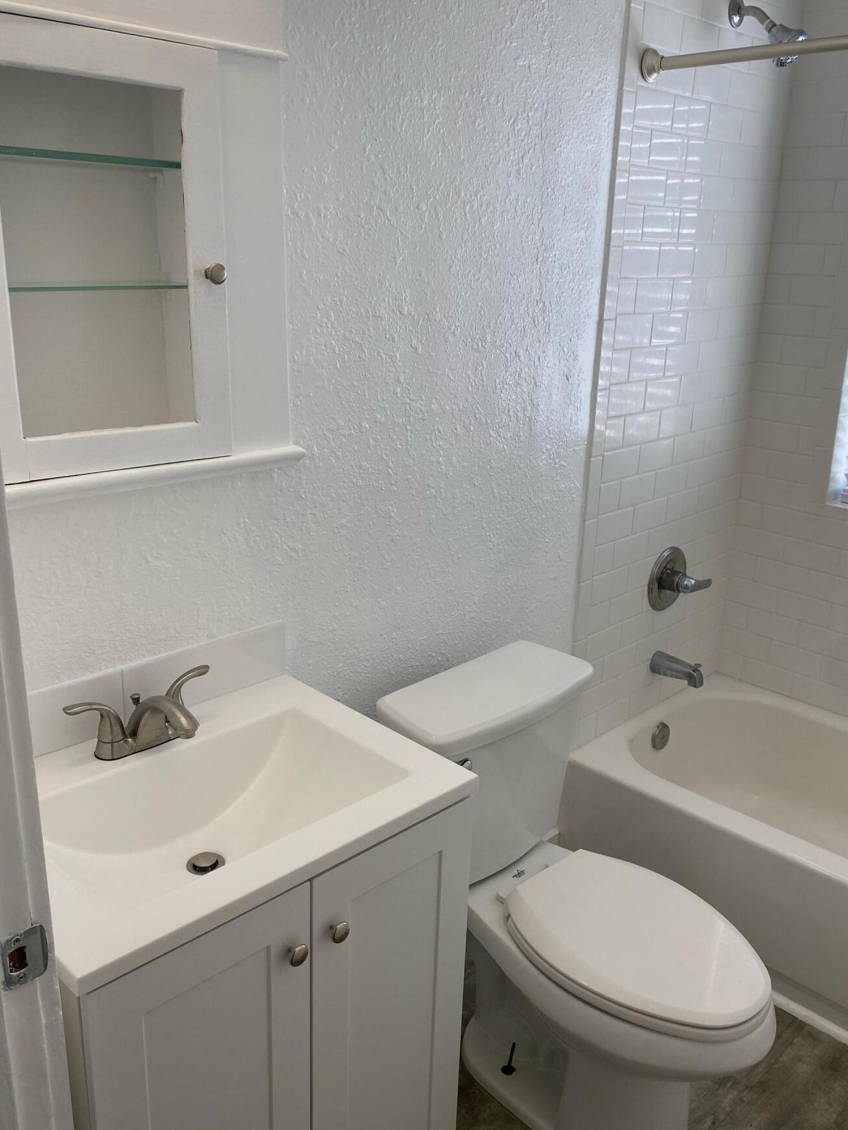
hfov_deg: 46.8
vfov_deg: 60.0
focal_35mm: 30
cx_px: 425
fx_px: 980
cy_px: 565
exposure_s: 1/249
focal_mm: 4.25
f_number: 1.8
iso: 32
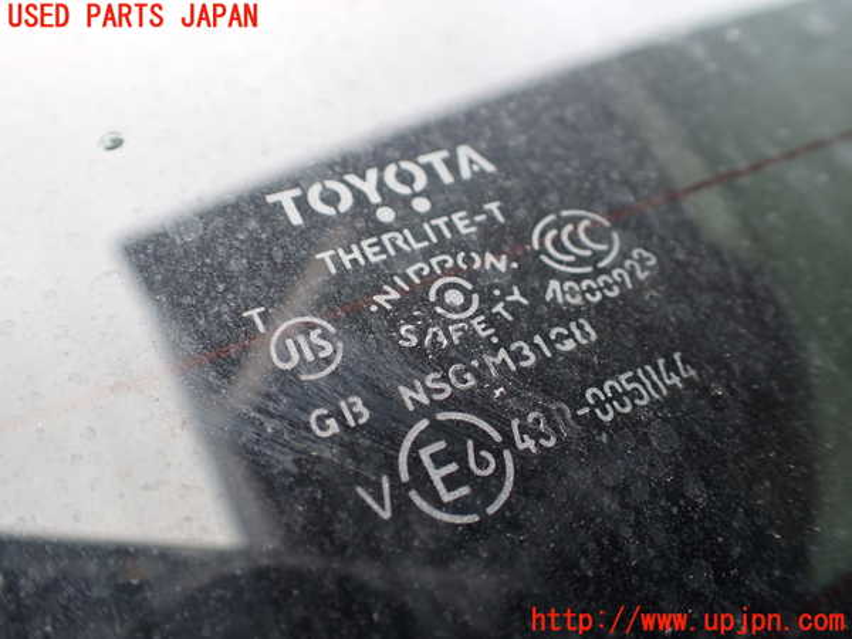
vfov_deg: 46.8
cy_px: 320
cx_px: 426
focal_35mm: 30
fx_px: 738
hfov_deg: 60.0
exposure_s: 1/125
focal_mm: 5.4
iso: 160
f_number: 2.3
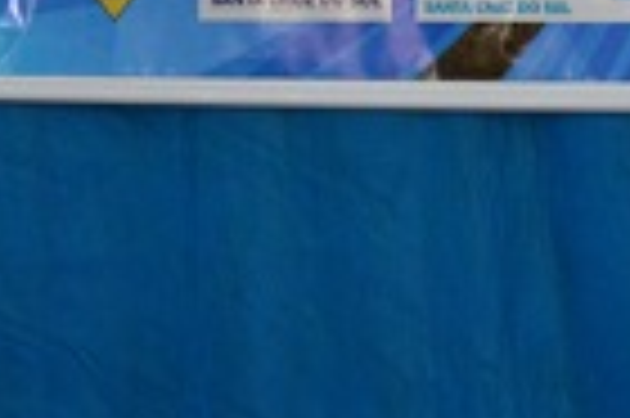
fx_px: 6190
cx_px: -454
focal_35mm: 354
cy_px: 18
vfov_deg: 3.9
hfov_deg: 5.7
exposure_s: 1/100
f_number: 8
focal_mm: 55
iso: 800
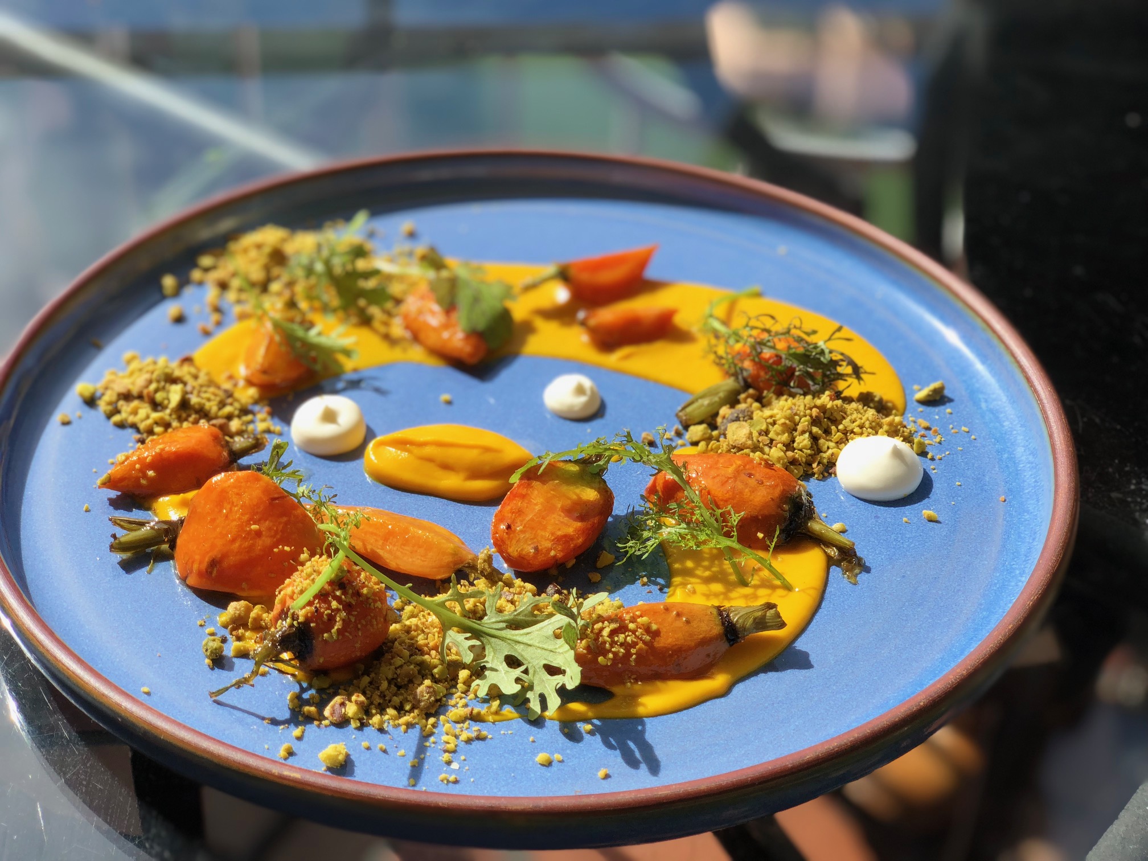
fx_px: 1725
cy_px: 430
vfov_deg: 28.0
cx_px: 574
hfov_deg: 36.8
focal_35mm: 52
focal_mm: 6
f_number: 2.4
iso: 16
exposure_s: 1/762
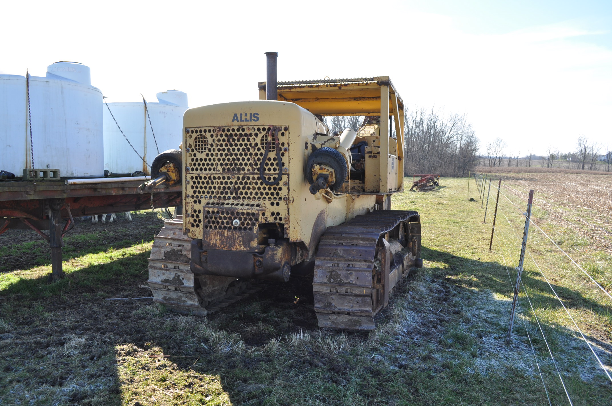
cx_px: 306
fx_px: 509
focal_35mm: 30
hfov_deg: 62.0
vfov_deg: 43.5
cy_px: 203
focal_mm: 20
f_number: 7.1
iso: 200
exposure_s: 1/200
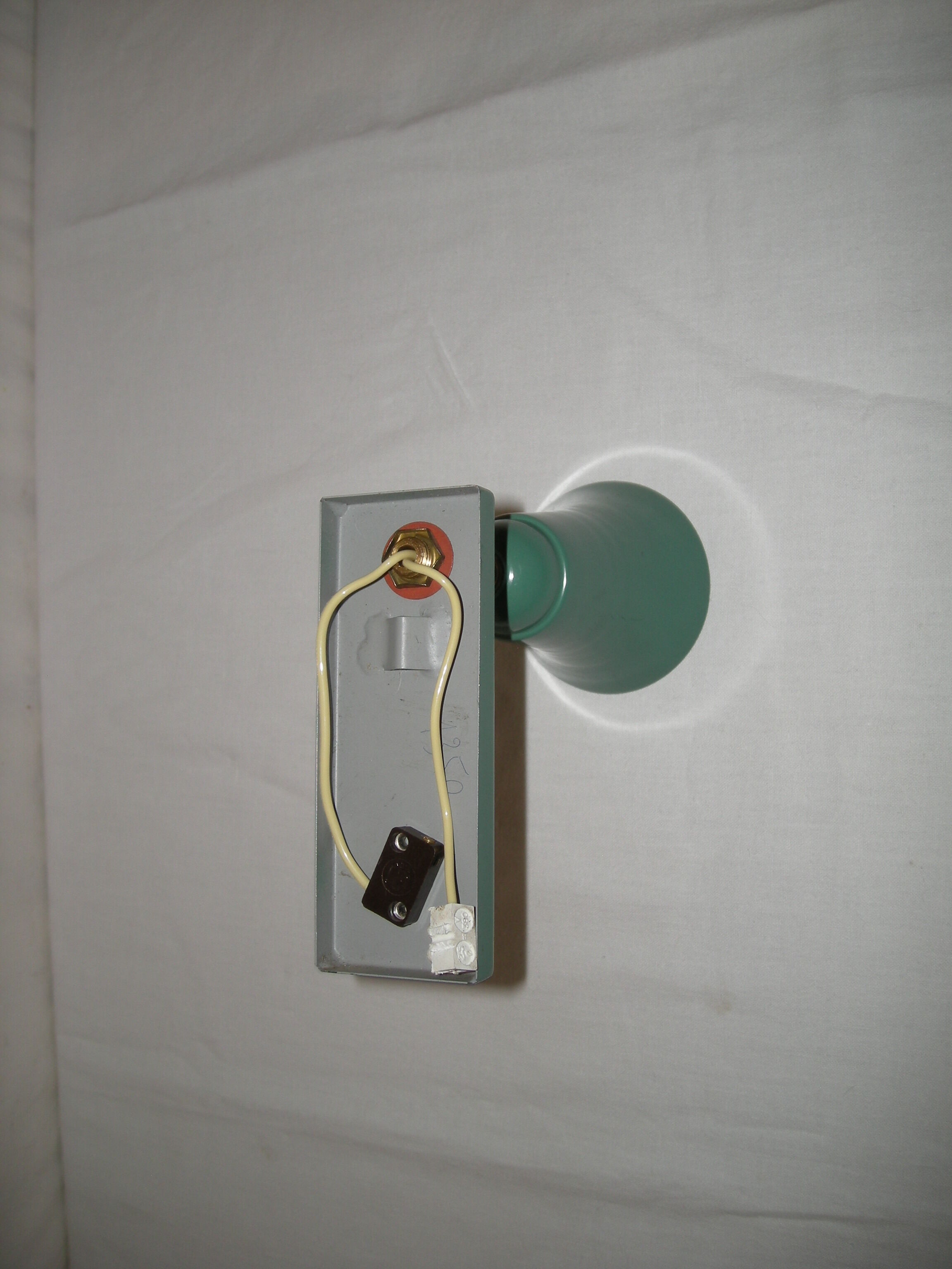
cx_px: 476
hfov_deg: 40.7
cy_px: 634
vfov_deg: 52.6
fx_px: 1283
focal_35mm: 35
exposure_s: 1/30
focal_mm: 5.7
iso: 50
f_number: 2.8
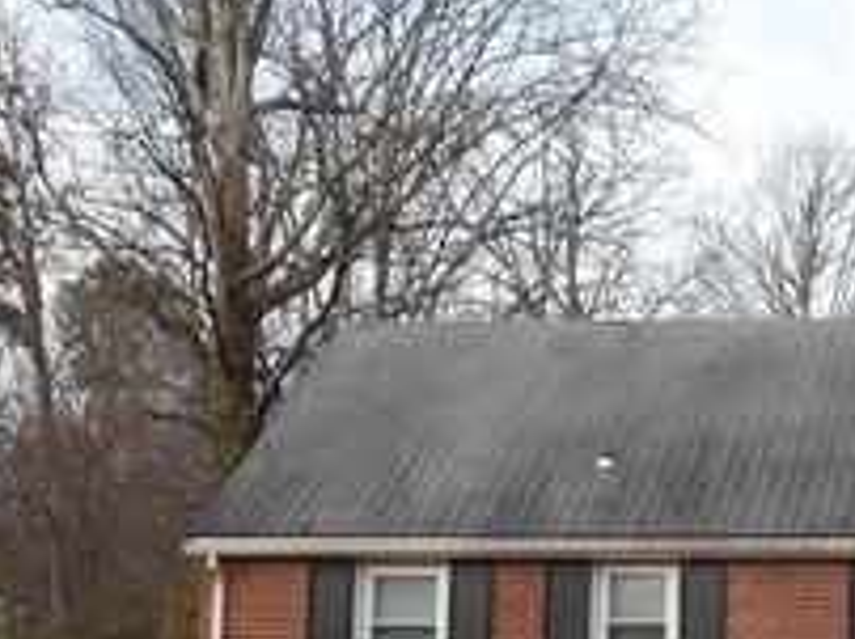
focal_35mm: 104
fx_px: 2566
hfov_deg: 18.5
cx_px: 804
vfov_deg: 14.1
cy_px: 565
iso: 80
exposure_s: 1/180
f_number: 3.6
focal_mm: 7.5
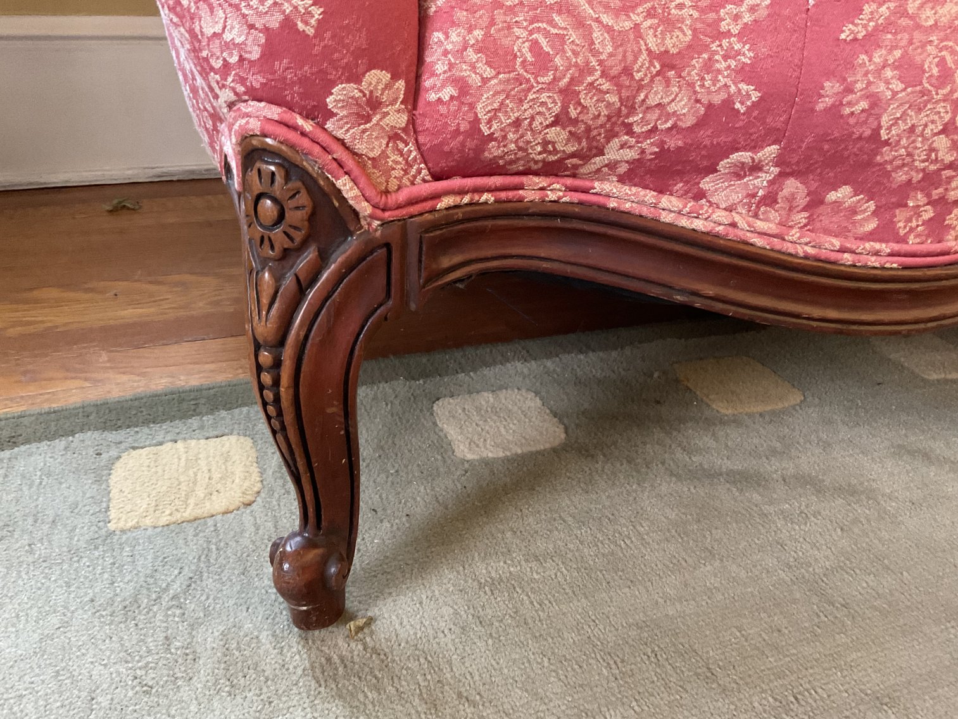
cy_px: 360
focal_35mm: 29
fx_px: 803
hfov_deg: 61.7
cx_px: 479
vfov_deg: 48.2
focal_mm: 3
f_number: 1.8
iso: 400
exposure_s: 1/30
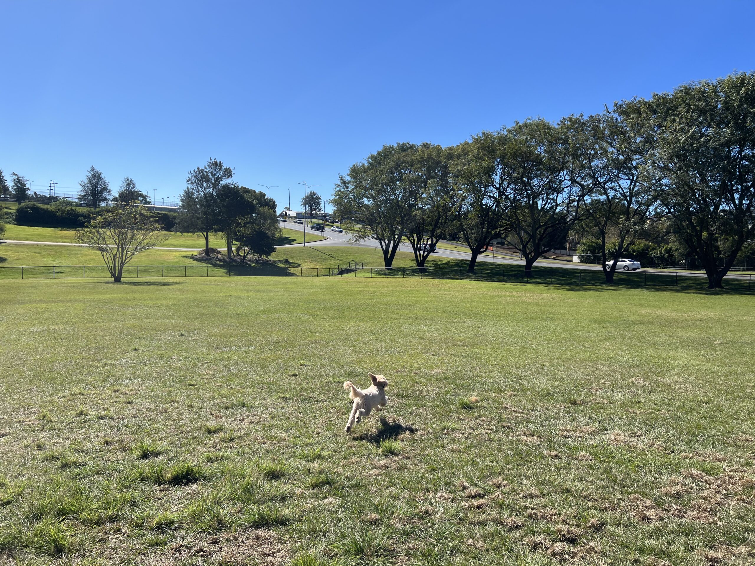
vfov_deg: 53.1
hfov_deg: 67.3
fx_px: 567
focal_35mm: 26
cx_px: 378
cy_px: 283
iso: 50
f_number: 1.5
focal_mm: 5.7
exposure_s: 1/3571
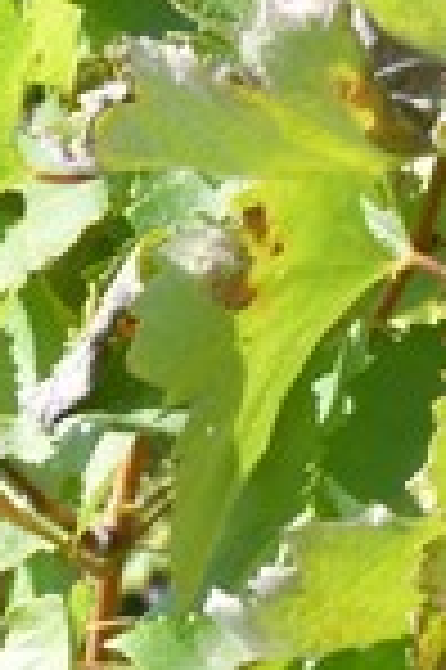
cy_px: 416
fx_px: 6146
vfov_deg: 6.3
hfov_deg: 4.2
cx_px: 77
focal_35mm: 330
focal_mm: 32
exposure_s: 1/250
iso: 200
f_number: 6.3
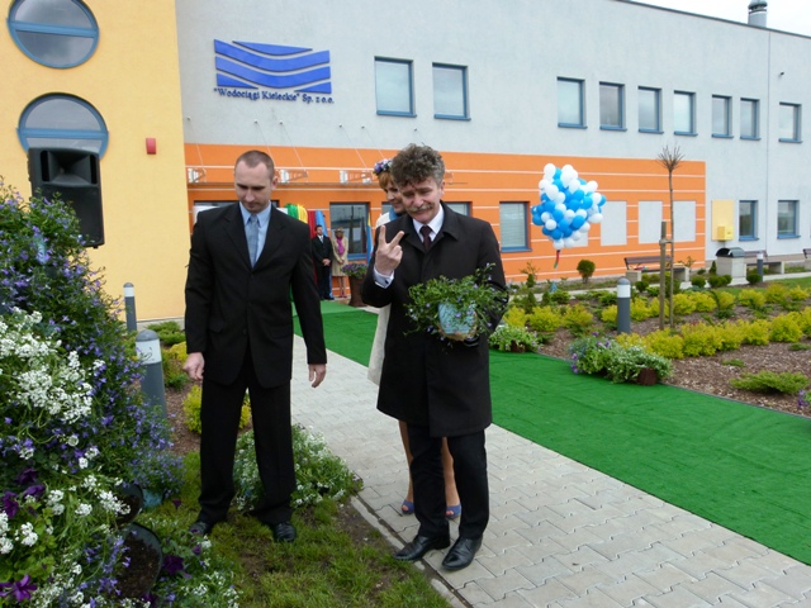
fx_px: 586
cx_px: 406
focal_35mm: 25
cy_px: 304
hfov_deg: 69.4
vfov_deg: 54.9
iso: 100
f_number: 4
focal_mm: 4.5
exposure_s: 1/500
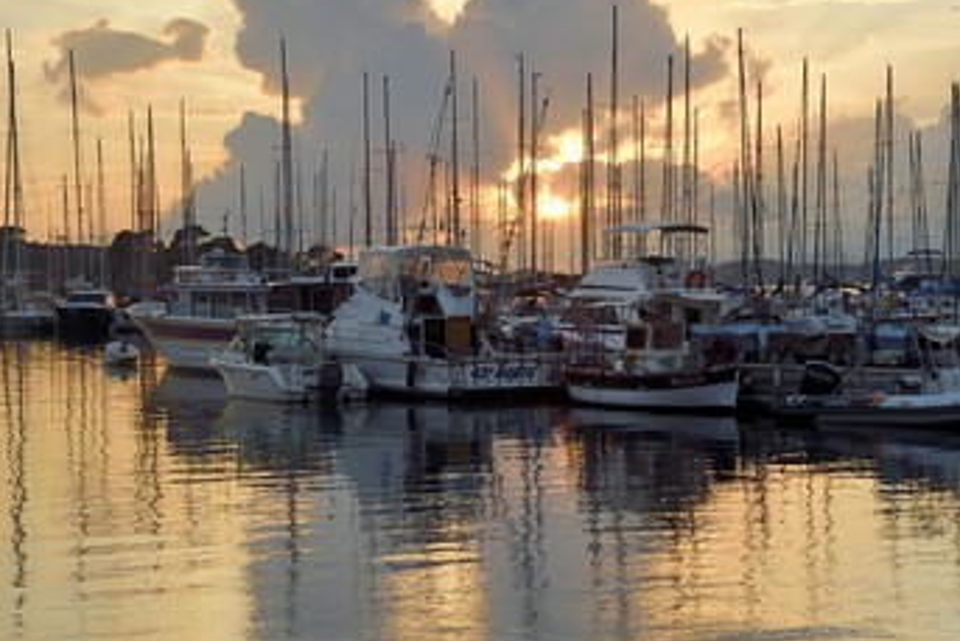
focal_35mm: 71
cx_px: 565
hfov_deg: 28.4
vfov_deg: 19.2
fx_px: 1894
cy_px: 308
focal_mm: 58
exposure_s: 1/125
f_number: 11
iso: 200
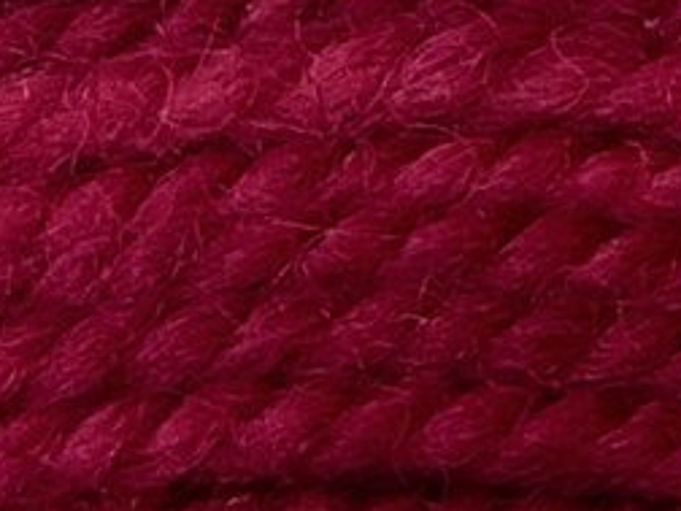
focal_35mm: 1235
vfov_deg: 1.2
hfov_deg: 1.6
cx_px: -276
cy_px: 146
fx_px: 24296
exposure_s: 1/30
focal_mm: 28.7
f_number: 5.1
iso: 280
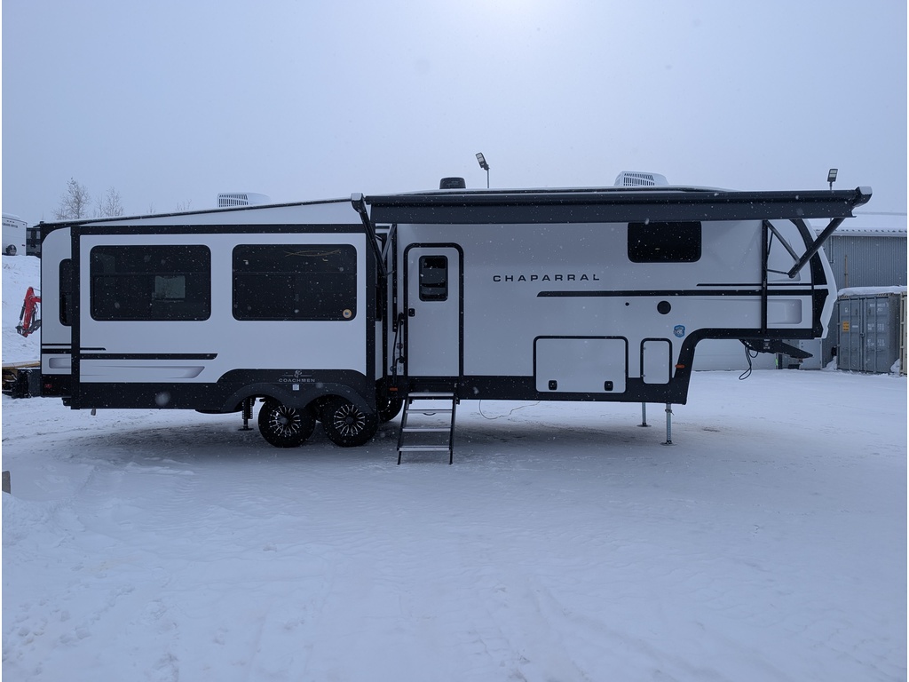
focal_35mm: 24
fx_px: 630
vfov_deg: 56.8
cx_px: 454
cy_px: 341
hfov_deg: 71.6
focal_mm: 6.9
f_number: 1.68
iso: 18
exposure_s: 1/1783
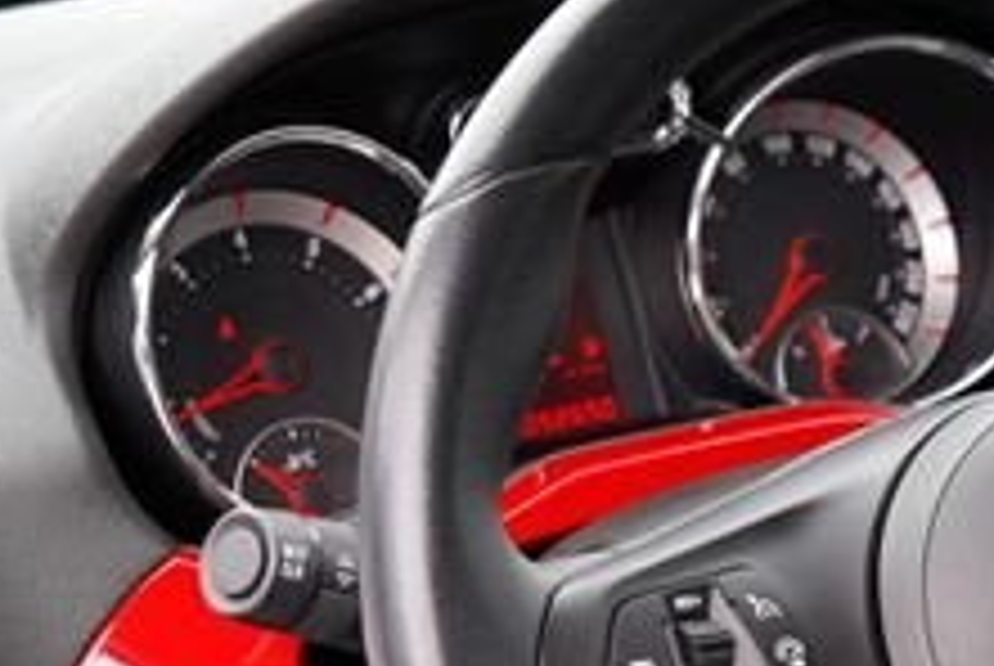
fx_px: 3069
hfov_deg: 17.4
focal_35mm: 111
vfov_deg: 12.2
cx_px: 1259
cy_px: 695
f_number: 4
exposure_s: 1/60
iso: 100
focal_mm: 24
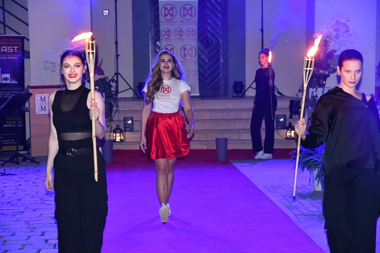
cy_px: 126
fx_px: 1182
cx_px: 190
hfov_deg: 18.3
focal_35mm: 112
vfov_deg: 12.2
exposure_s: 1/60
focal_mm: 75
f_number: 5
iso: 6400
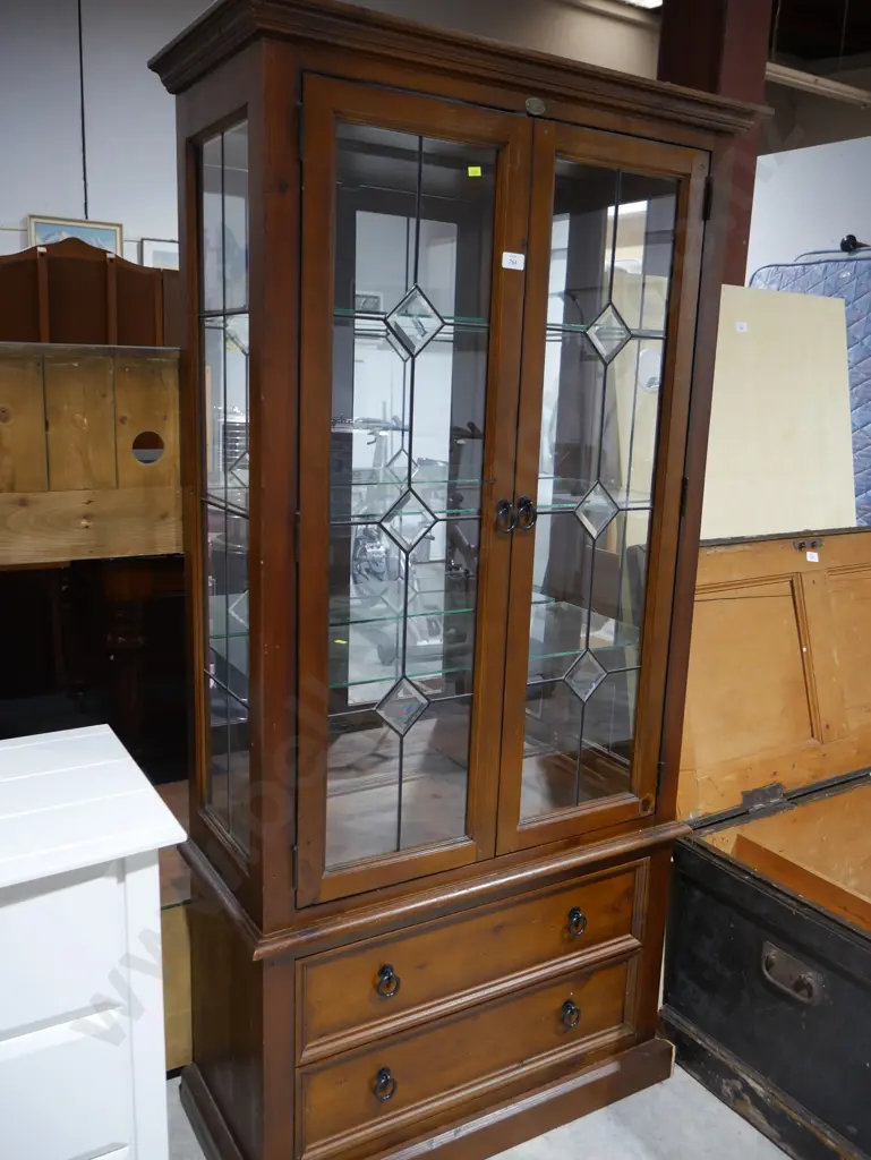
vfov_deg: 63.4
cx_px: 436
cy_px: 580
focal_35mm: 28
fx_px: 939
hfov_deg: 49.8
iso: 500
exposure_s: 1/60
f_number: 3.5
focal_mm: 14
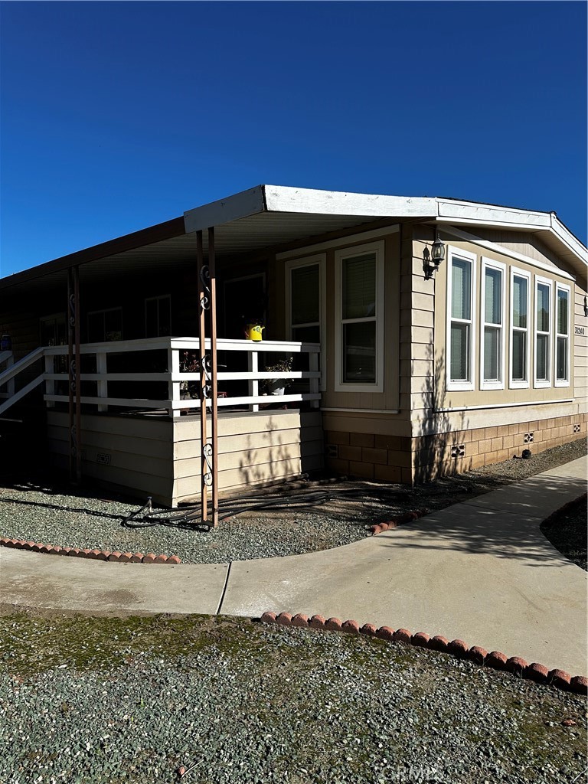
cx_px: 294
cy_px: 392
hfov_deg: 56.8
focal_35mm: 24
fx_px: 544
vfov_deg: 71.6
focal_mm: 6.86
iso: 80
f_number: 1.78
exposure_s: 1/6211
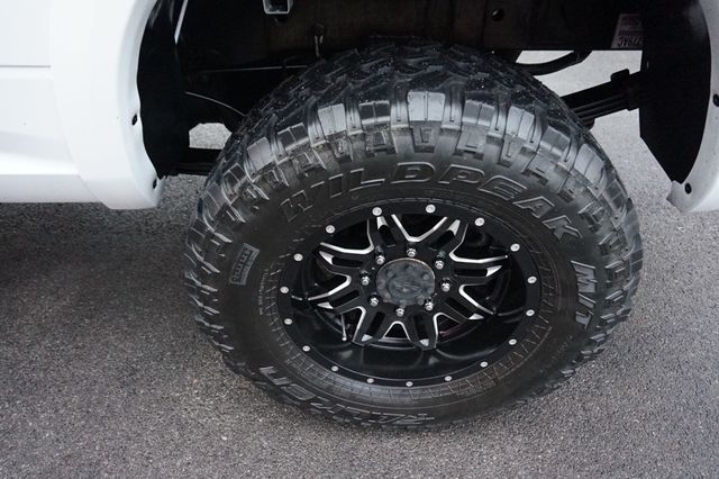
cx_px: 360
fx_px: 479
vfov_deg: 53.1
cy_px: 240
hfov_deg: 73.8
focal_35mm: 24
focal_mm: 16
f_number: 3.5
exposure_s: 1/125
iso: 3200
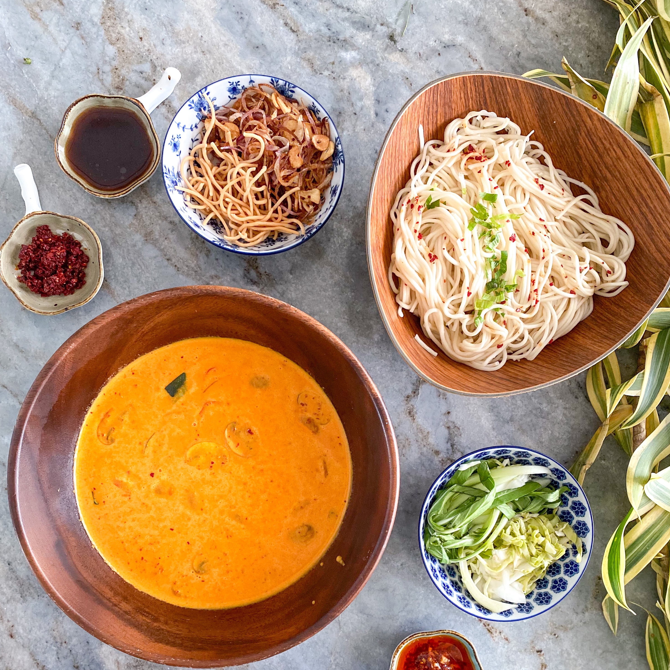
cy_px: 441
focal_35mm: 31
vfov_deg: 51.7
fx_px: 679
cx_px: 335
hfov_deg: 52.5
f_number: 1.8
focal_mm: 4.25
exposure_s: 1/60
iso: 320
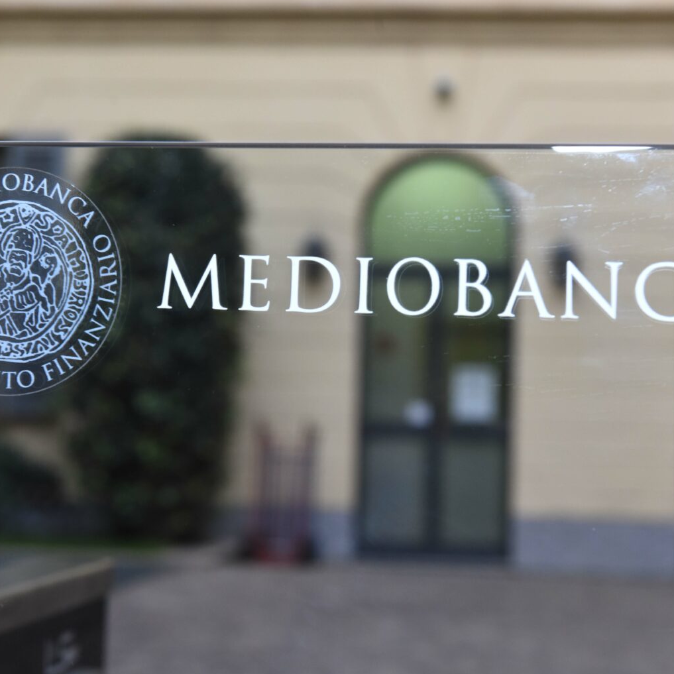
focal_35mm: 77
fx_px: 1696
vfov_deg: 22.5
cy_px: 339
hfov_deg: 22.5
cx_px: 343
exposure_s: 1/250
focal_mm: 60
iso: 1600
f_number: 7.1
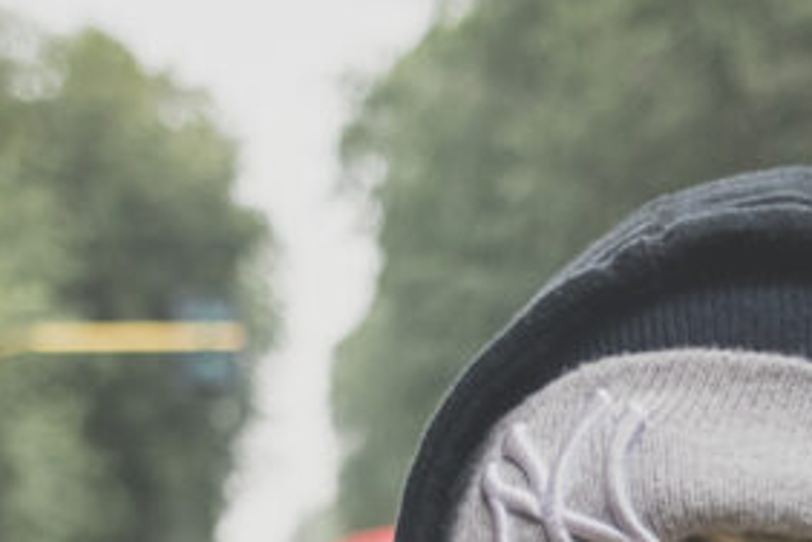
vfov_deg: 14.5
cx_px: 550
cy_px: 840
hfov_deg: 23.3
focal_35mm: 87
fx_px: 1962
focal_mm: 24
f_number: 2.8
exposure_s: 1/500
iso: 800
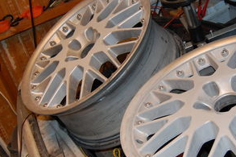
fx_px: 387
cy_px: 93
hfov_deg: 33.7
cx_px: 157
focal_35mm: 59
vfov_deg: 22.9
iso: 400
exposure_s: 1/60
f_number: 3.5
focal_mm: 18
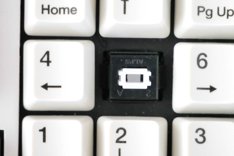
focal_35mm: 136
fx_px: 884
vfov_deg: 10.1
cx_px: 123
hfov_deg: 15.1
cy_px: 72
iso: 6400
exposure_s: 1/60
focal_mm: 60
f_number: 6.3
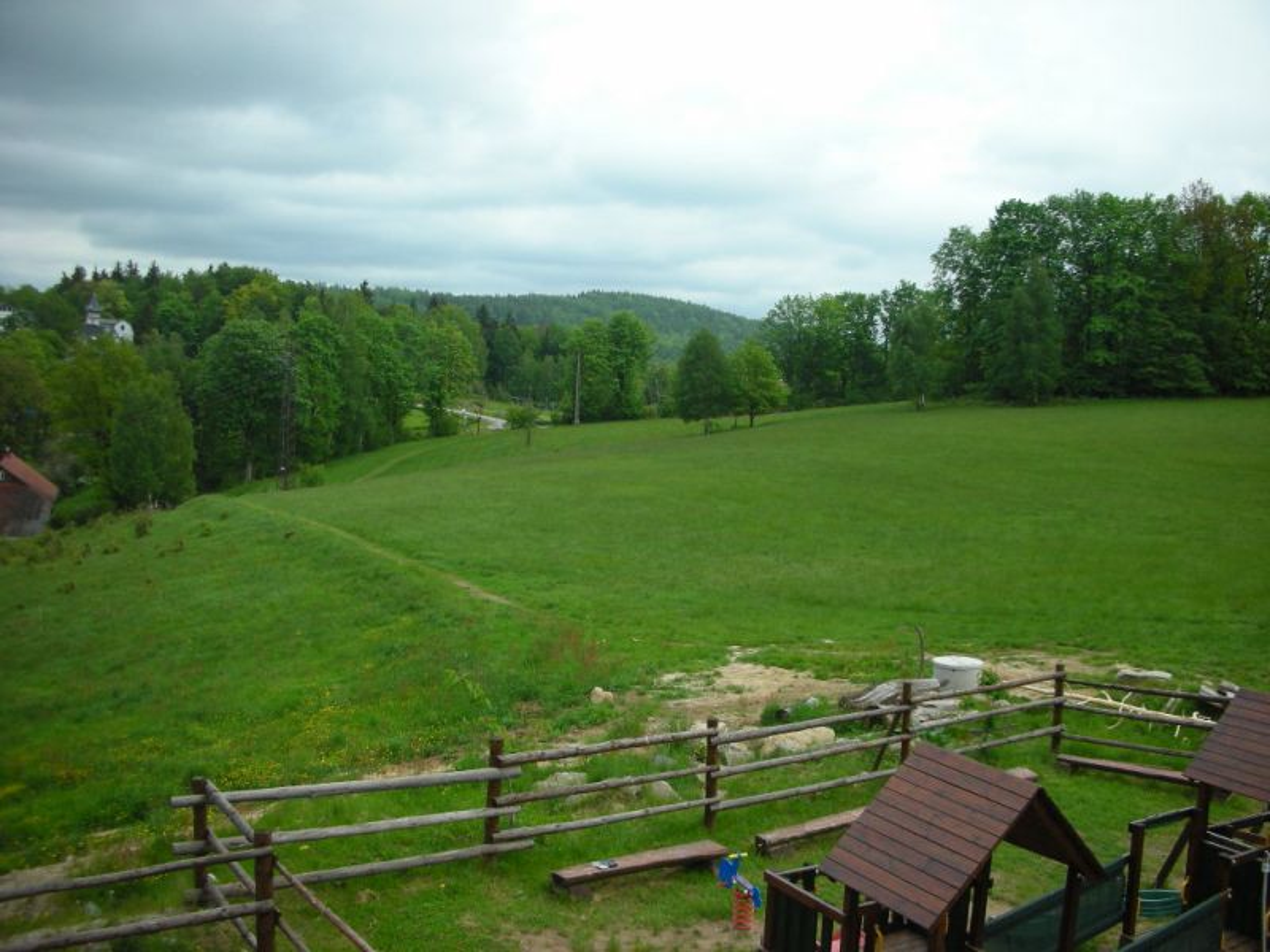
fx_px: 1284
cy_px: 476
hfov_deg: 52.6
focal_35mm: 35
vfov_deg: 40.7
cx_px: 635
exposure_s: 1/74.4
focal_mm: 5.8
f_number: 8.5
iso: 50
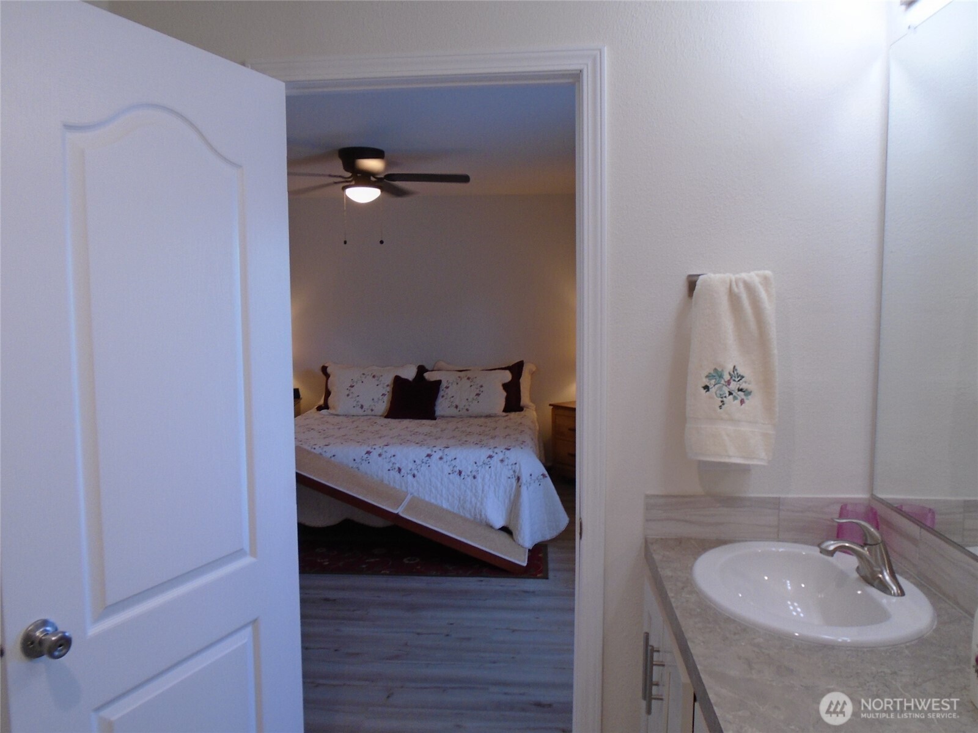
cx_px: 489
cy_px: 366
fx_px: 735
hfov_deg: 67.3
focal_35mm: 26
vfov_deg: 53.1
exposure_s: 1/30
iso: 100
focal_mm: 4.6
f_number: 3.2
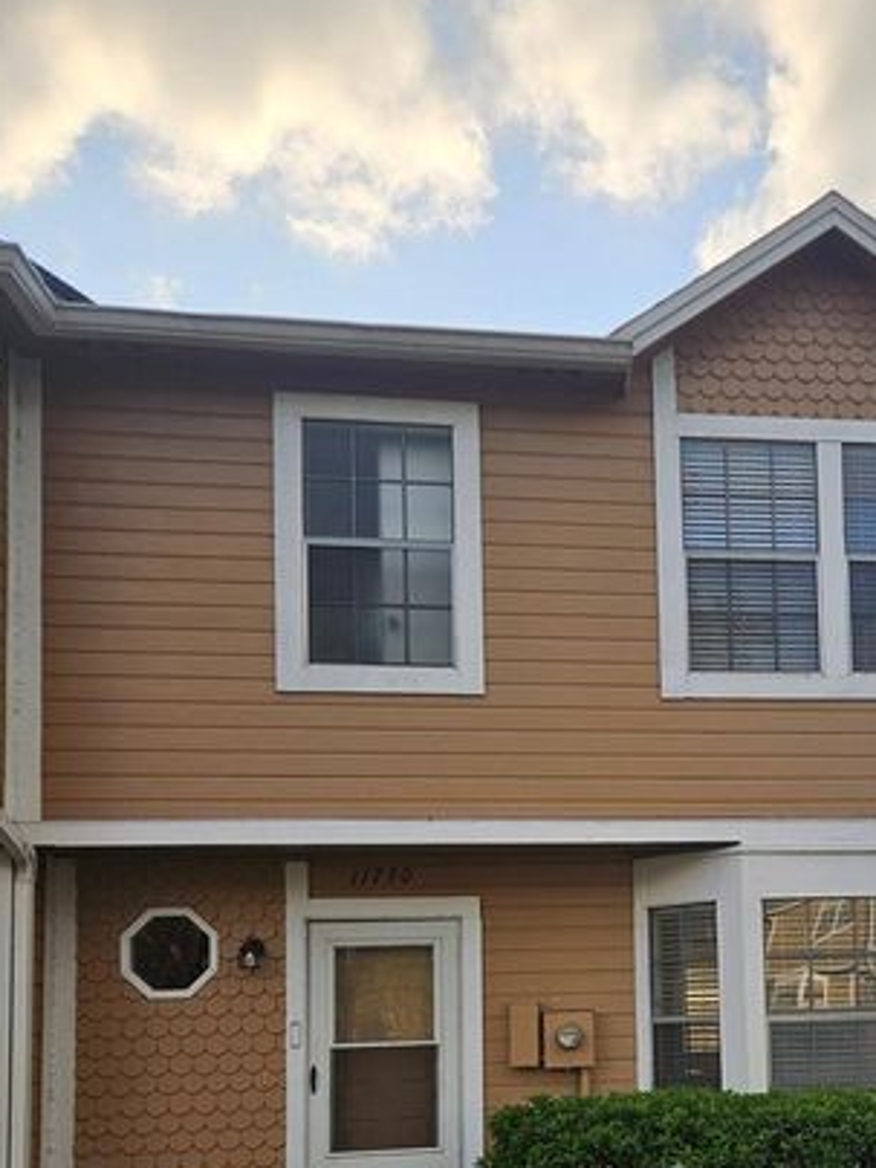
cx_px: 708
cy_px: 906
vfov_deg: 46.8
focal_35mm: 38
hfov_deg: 36.4
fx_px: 1282
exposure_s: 1/1129
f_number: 1.8
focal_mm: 5.4
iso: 25
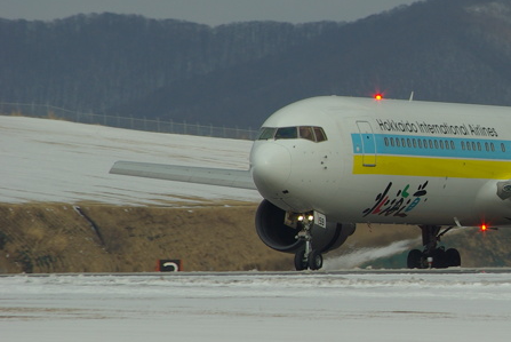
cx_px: 576
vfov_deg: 2.0
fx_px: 9761
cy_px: 160
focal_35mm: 687
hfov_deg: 3.0
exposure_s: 1/320
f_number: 9
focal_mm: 200
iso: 100
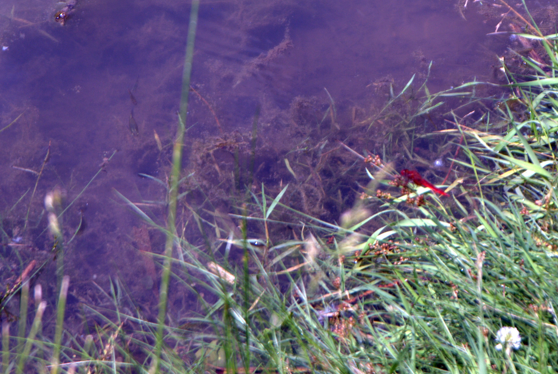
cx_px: 379
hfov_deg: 10.3
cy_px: 129
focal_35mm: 200
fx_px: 3101
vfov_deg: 6.9
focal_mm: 85
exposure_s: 1/400
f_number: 5.6
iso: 100
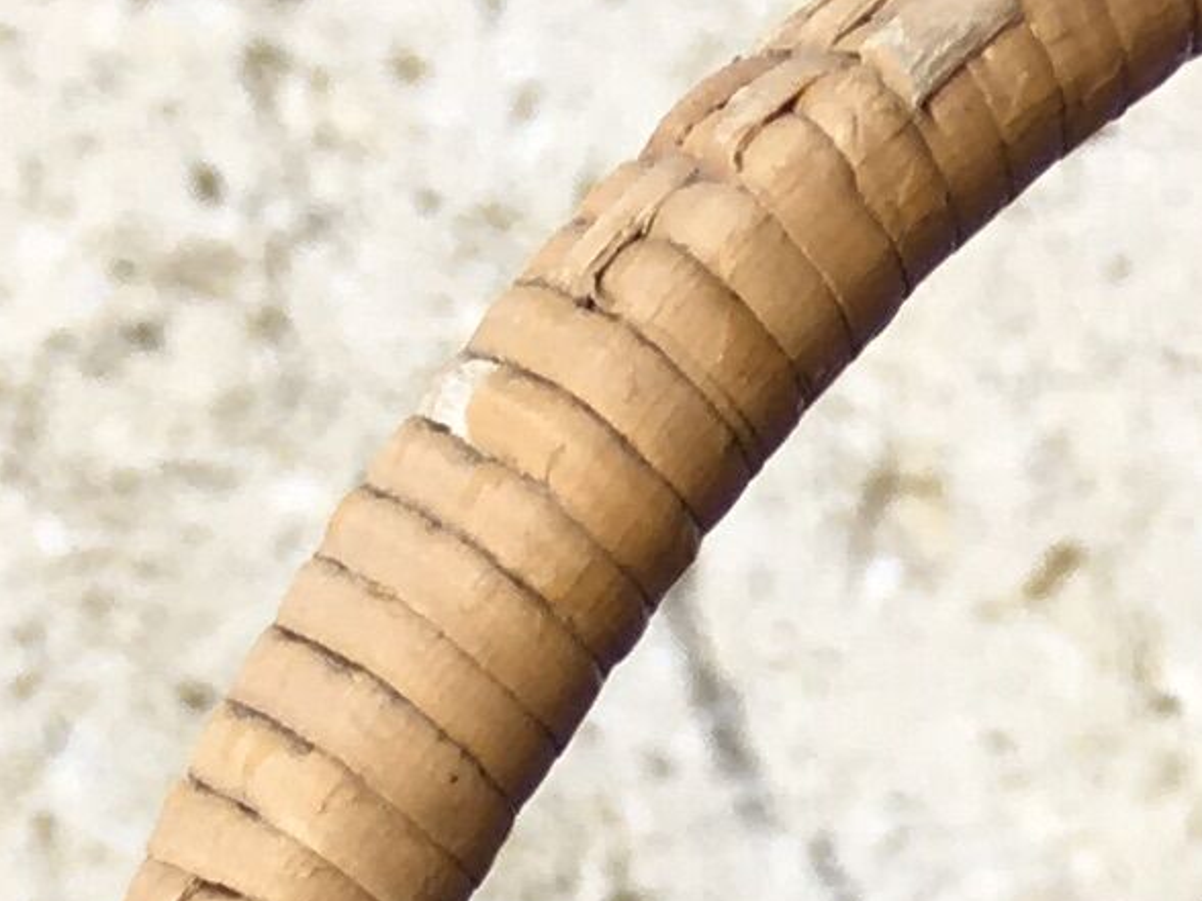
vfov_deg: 6.4
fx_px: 6910
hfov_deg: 9.6
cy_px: 3314
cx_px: 1995
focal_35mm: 199
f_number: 2.2
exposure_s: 1/128
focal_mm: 4.15
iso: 25
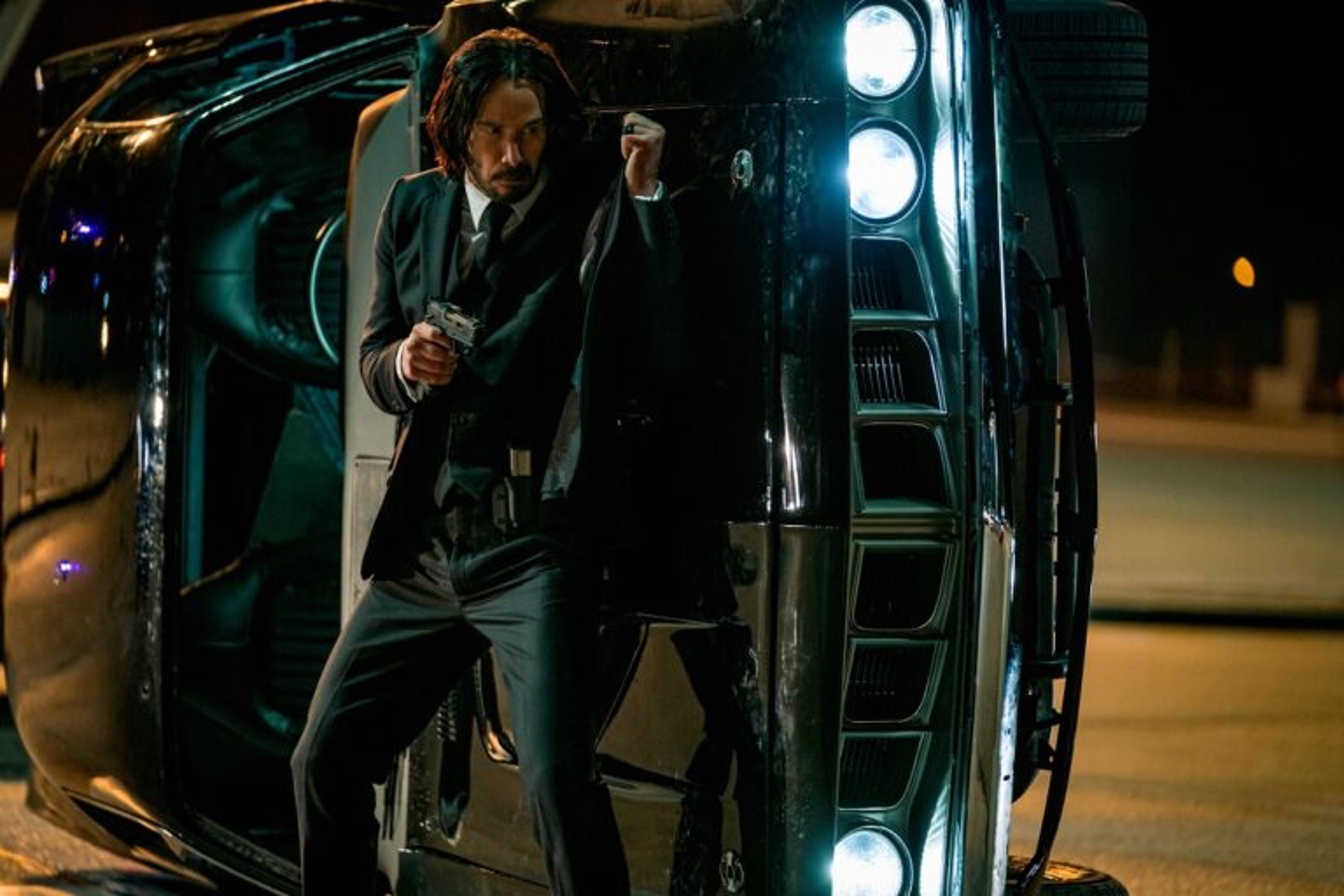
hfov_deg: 14.4
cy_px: 448
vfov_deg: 9.7
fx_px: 5301
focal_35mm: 142
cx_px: 672
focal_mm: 142
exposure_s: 1/320
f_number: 2.8
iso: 2500
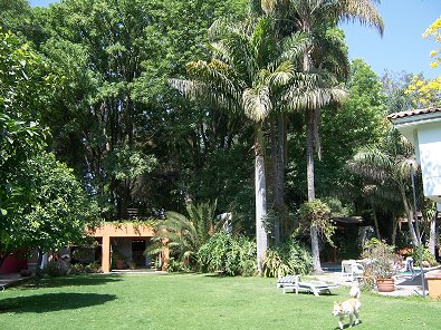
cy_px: 165
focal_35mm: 33
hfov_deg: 55.4
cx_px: 220
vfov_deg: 42.9
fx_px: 420
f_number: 3.4
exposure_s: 1/350
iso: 80
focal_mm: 5.5
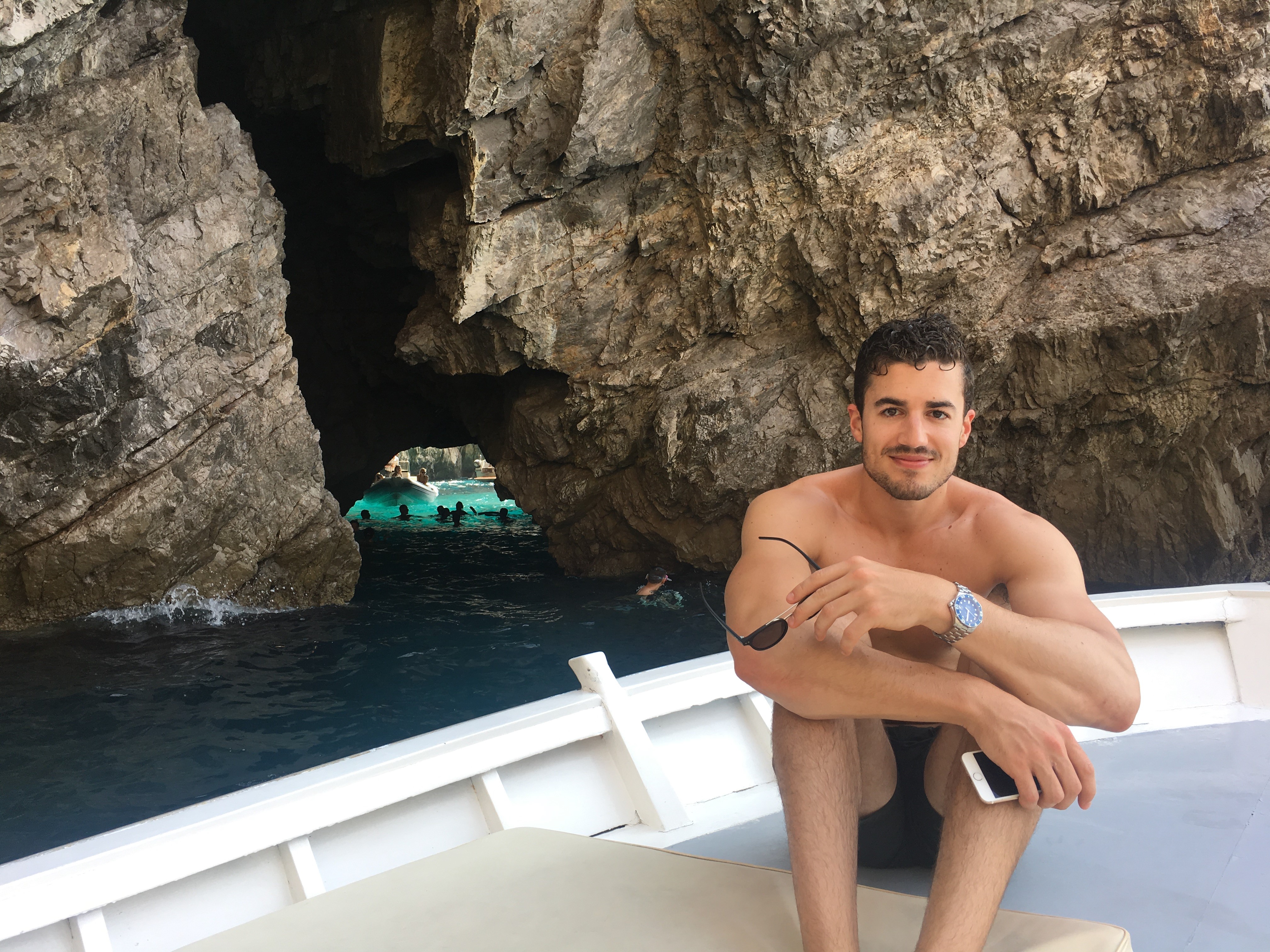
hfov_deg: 61.7
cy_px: 476
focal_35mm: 29
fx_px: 1064
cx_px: 635
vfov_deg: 48.2
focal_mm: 4.15
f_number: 2.2
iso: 25
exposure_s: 1/250
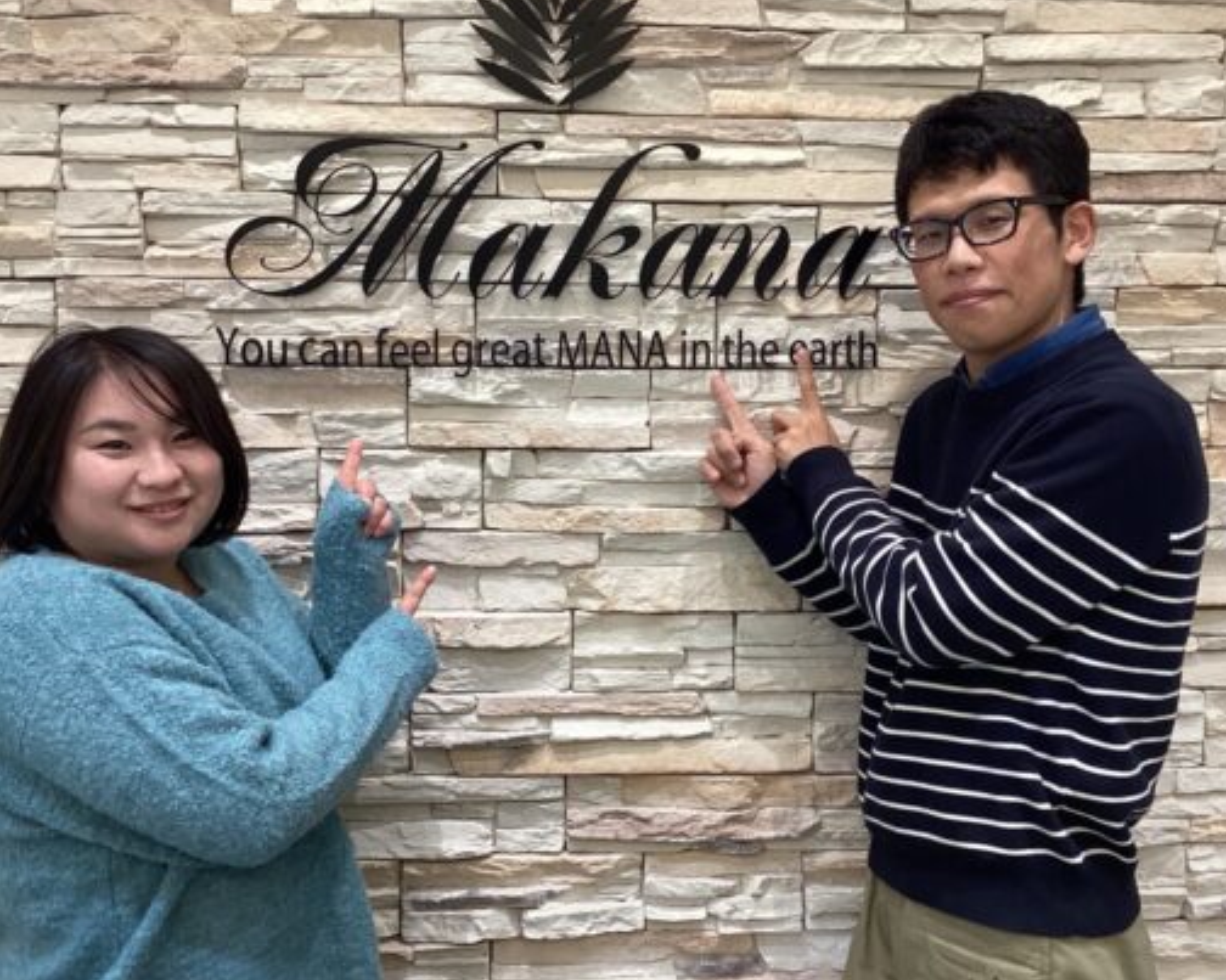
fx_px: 1306
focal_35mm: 36
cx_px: 608
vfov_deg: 41.1
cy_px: 443
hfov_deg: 50.3
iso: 64
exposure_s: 1/60
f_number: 2.4
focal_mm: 3.3
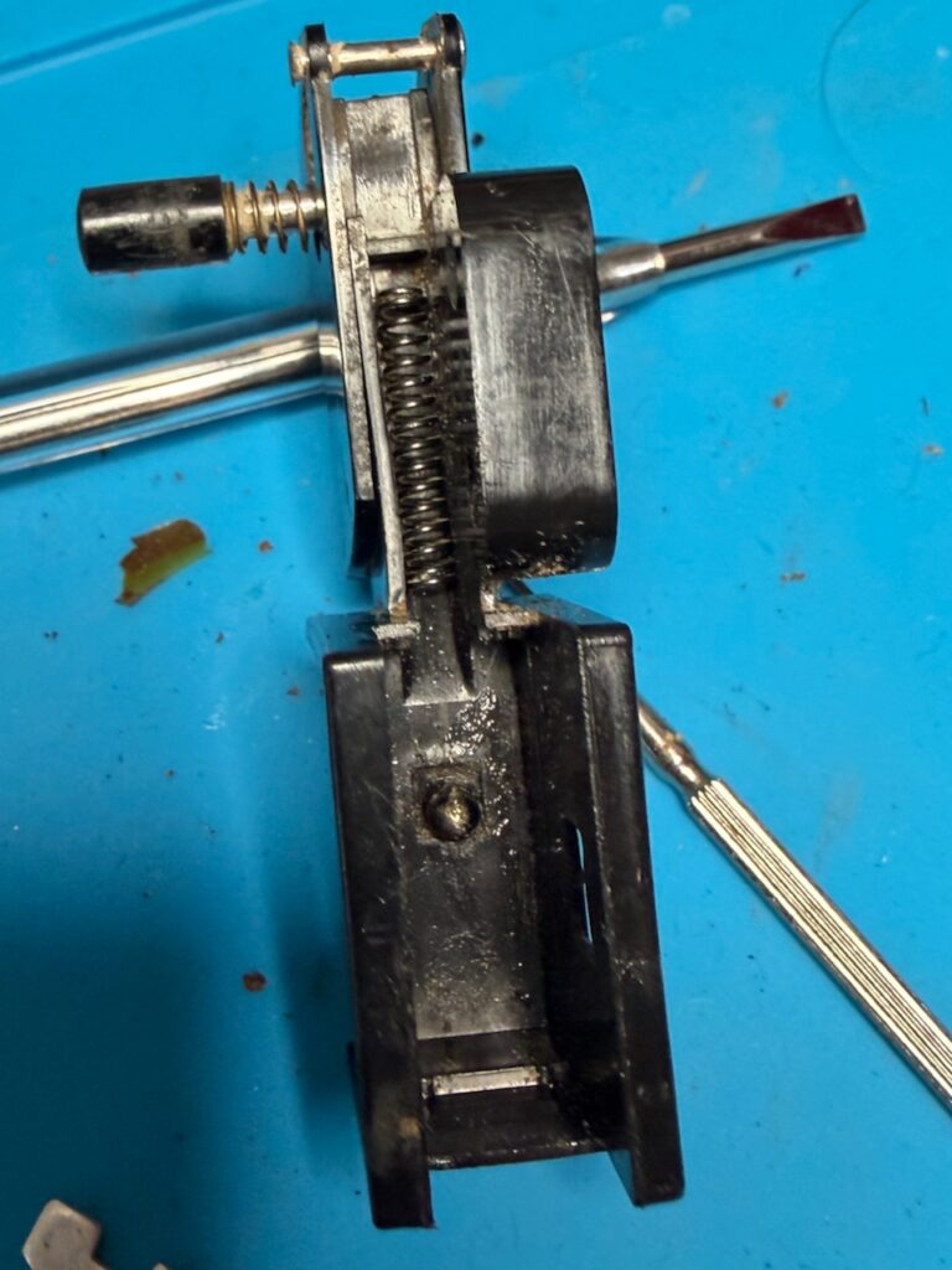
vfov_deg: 71.6
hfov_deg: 56.8
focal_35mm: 24
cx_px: 476
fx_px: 880
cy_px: 635
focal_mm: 2.22
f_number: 2.2
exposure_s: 1/77
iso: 320
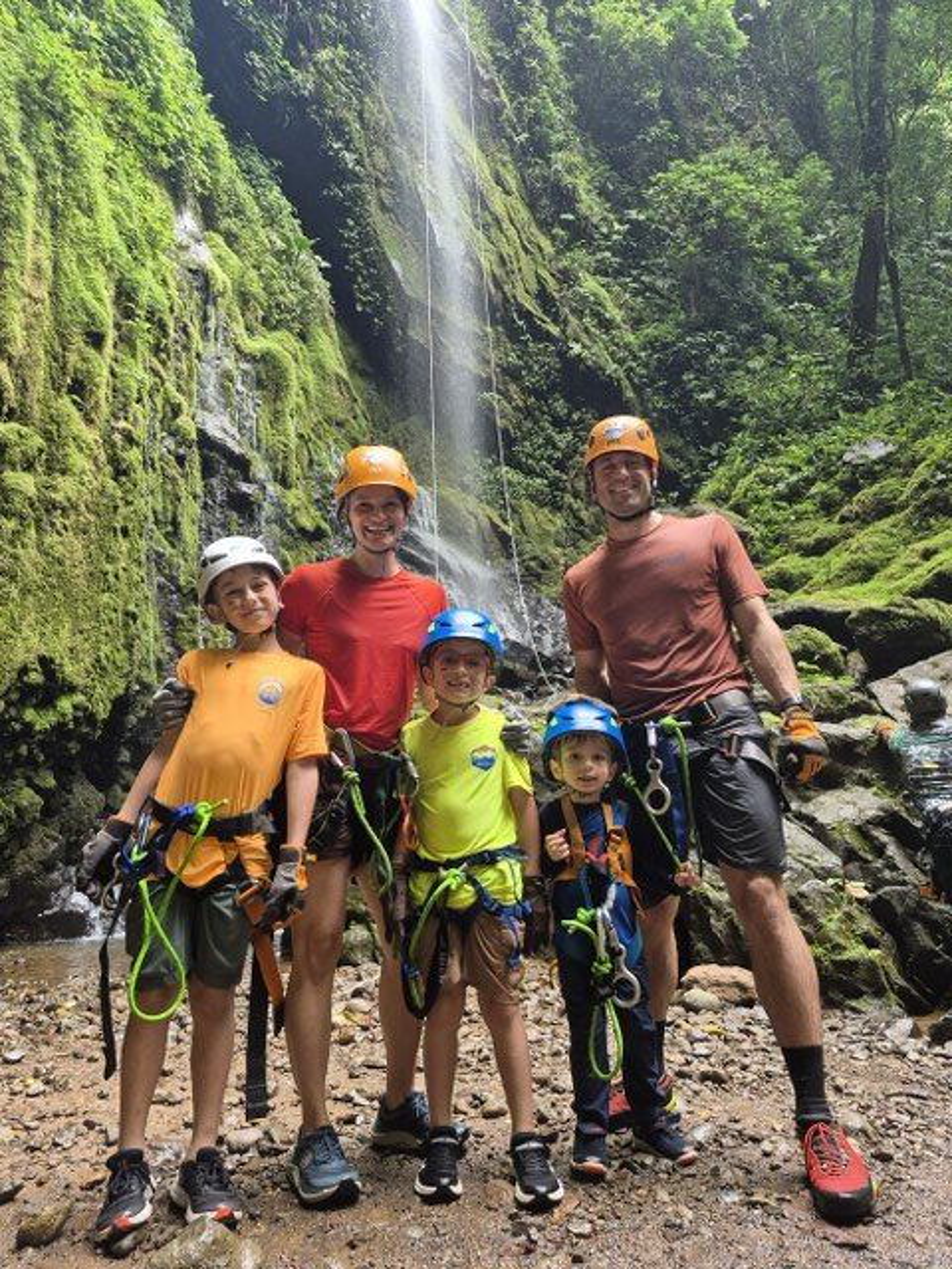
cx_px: 476
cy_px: 634
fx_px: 843
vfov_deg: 73.9
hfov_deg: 58.9
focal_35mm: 23
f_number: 1.8
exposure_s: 1/180
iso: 100
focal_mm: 5.4
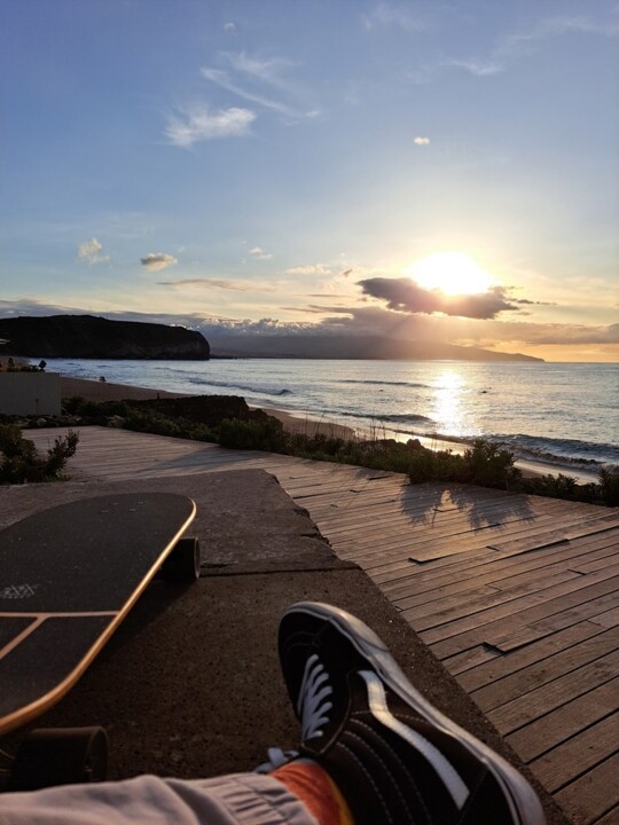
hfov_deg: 56.8
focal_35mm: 24
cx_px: 310
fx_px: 572
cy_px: 412
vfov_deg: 71.6
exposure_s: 1/1520
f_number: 1.8
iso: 50
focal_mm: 5.23
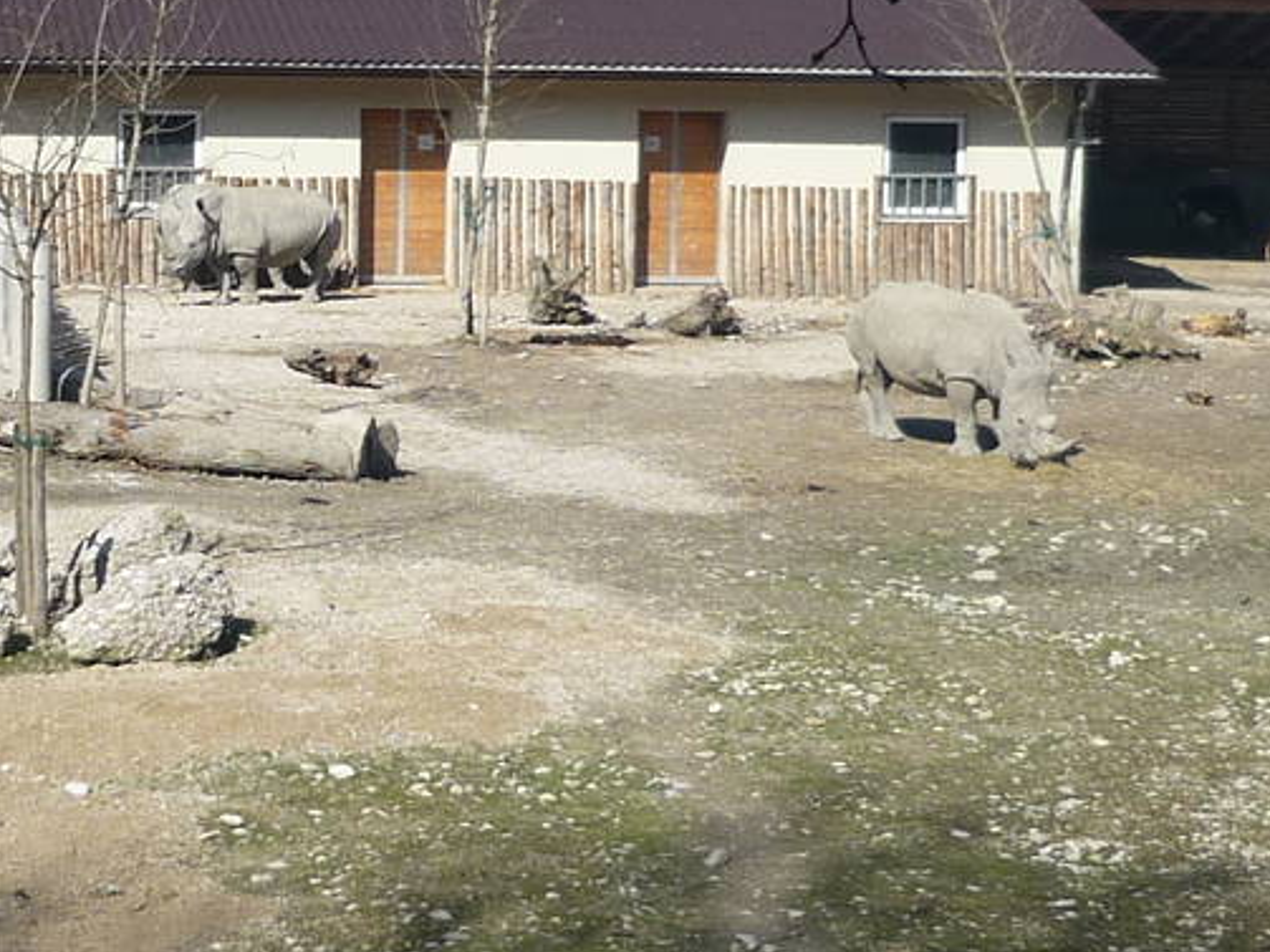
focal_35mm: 105
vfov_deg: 14.1
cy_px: 288
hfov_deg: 18.5
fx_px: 3851
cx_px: 240
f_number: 8
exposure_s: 1/200
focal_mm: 5.5
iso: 100
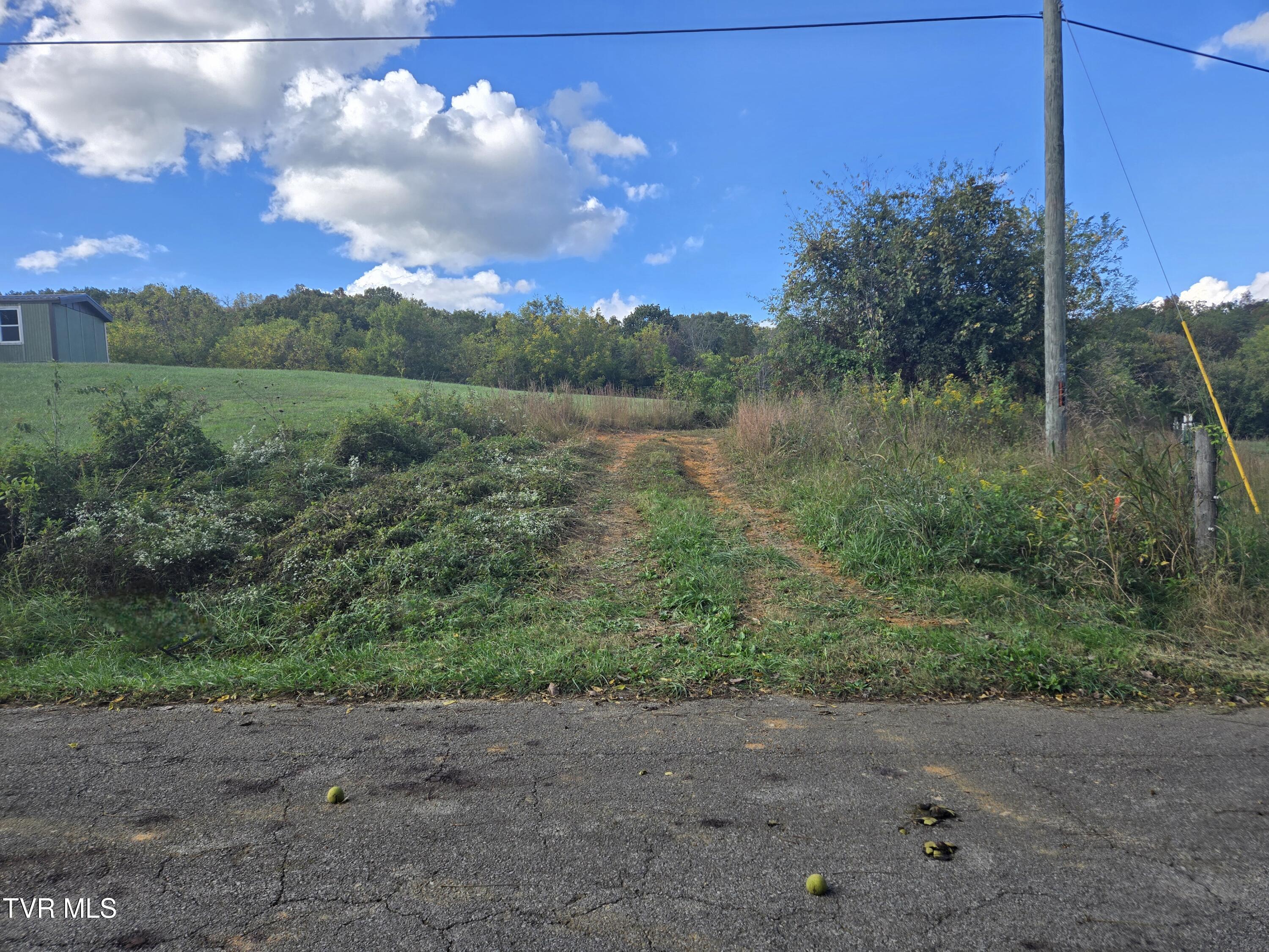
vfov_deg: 58.9
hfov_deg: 73.9
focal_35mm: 23
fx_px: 843
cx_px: 634
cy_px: 476
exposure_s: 1/1111
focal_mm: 5.4
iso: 25
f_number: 1.8
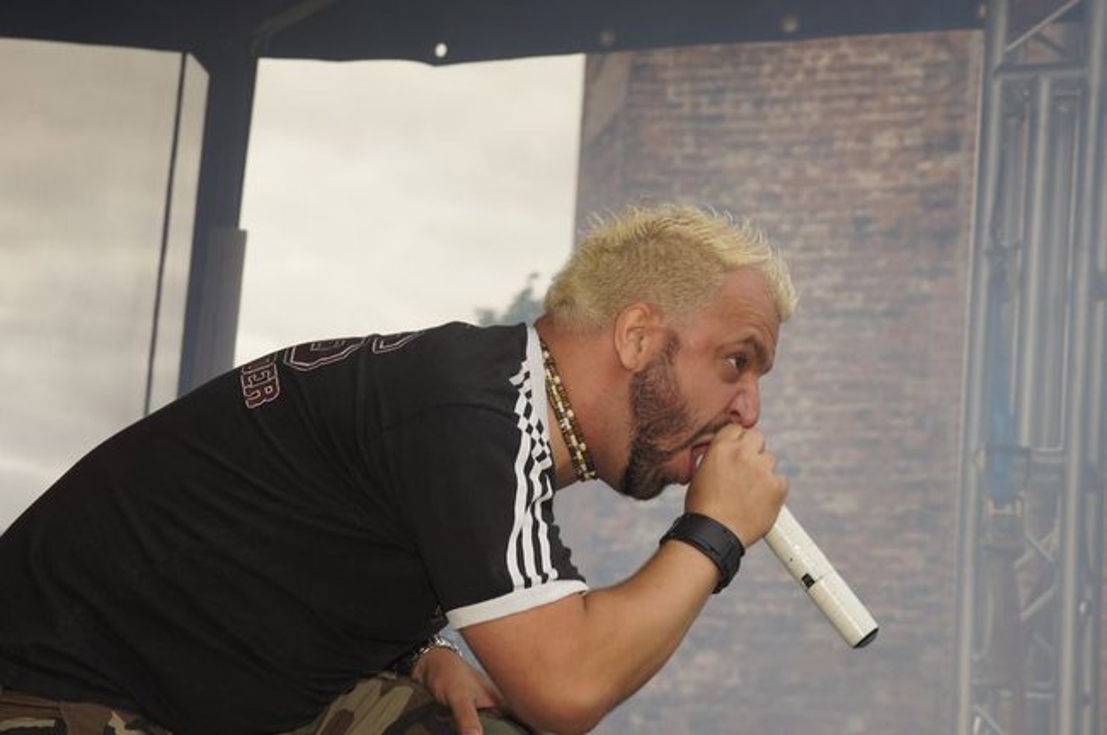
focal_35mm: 105
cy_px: 368
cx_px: 554
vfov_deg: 13.0
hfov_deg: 19.5
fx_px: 3225
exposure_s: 1/160
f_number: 7.1
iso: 100
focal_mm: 70
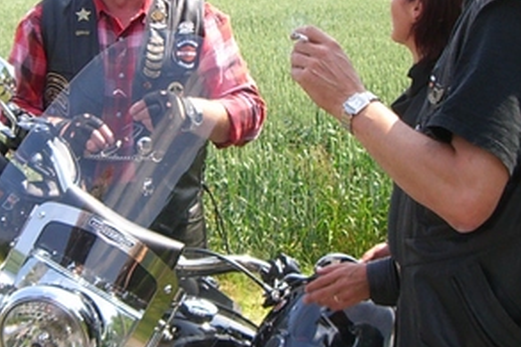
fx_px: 1562
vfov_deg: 12.6
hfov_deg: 18.9
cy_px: 96
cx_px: 217
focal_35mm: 108
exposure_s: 1/200
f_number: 4.3
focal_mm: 6.2
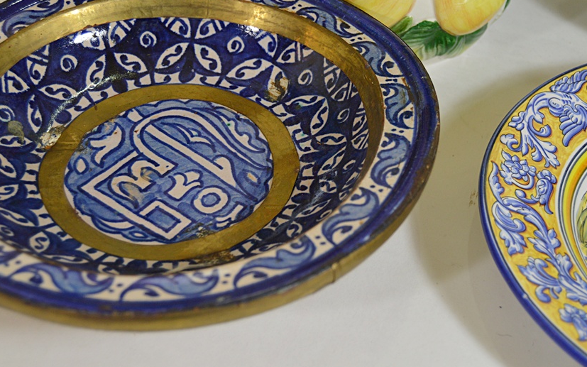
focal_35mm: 65
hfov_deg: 31.7
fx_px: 1034
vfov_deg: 20.1
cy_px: 137
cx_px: 278
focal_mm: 35
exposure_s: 1/60
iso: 450
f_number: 4.5
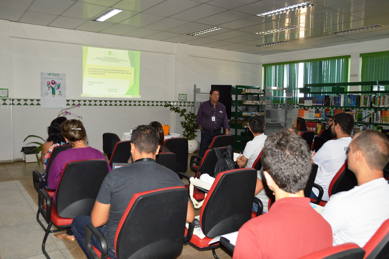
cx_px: 194
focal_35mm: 30
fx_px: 324
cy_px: 130
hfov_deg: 62.0
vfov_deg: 43.5
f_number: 3.5
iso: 400
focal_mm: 20
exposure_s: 1/80
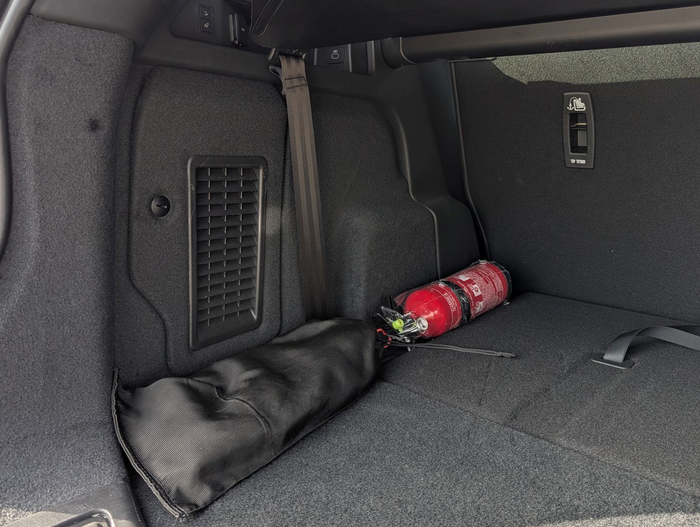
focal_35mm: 29
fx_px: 587
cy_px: 257
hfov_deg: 61.4
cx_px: 313
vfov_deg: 48.3
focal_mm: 6.9
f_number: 1.68
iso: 47
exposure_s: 1/125
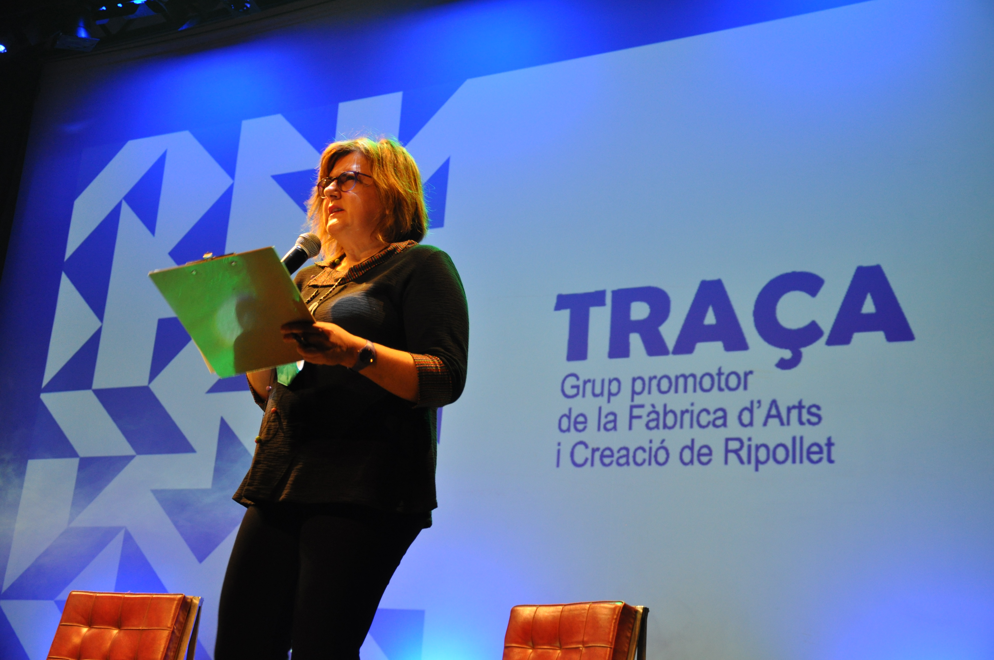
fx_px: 1406
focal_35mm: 51
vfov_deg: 26.4
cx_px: 497
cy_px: 330
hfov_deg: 38.9
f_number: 4.2
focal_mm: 34
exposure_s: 1/40
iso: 800
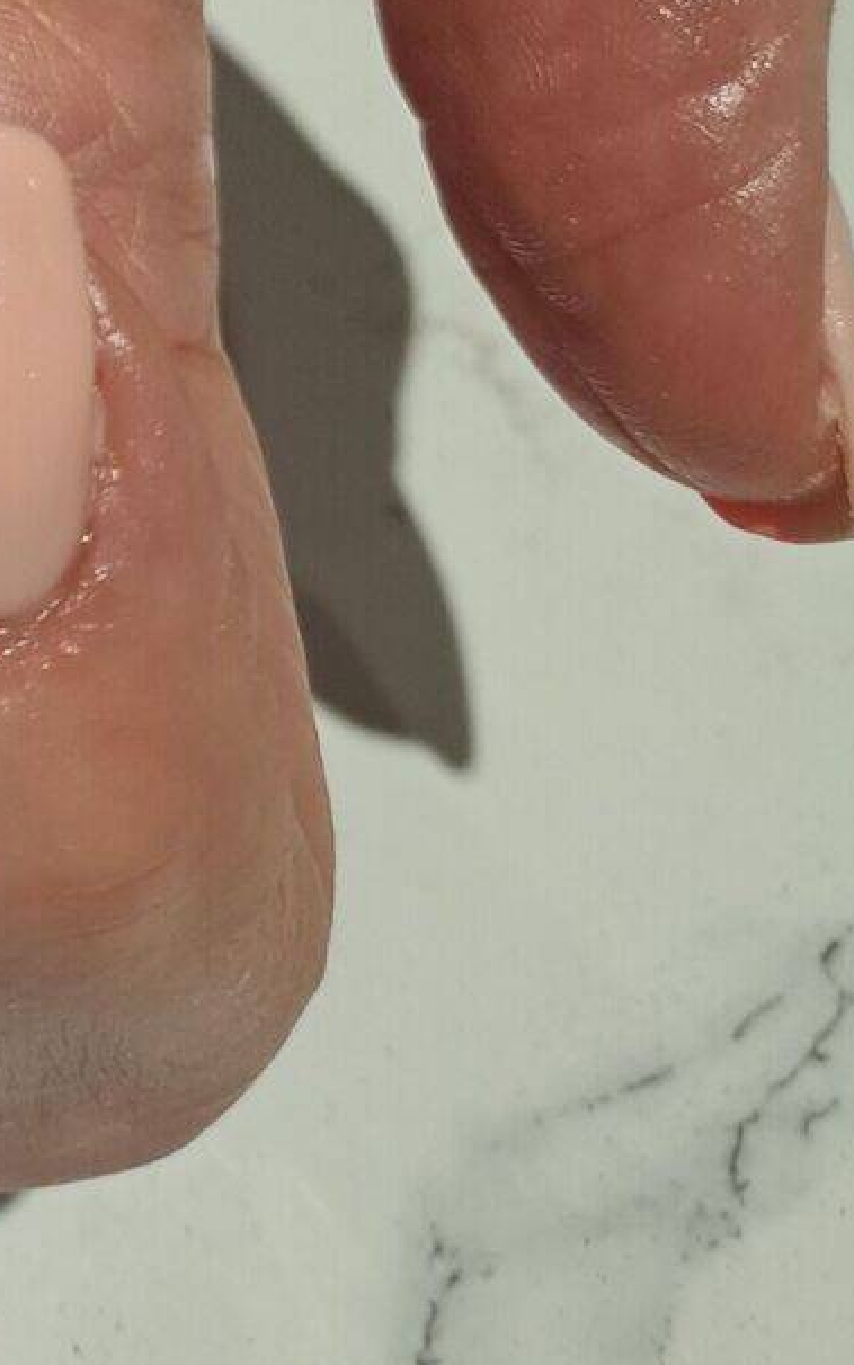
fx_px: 2605
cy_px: -122
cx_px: -446
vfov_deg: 27.0
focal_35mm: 70
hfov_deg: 16.8
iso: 125
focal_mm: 4.65
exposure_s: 1/50
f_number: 1.8
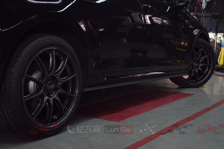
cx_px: 112
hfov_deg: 35.1
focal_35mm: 57
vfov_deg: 23.8
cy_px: 74
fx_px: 355
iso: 400
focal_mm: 38
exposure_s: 1/40
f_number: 4.8
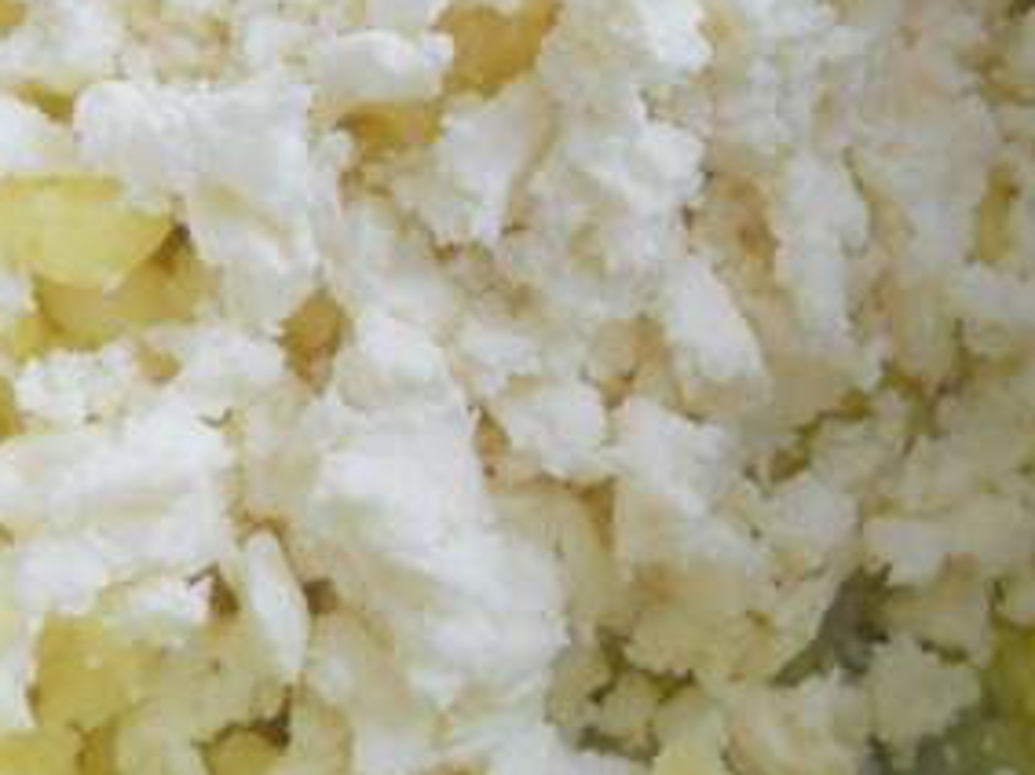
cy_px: 146
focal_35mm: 87
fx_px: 2600
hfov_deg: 22.5
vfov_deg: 16.8
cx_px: 380
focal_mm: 6.72
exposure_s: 1/160
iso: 400
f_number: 3.1
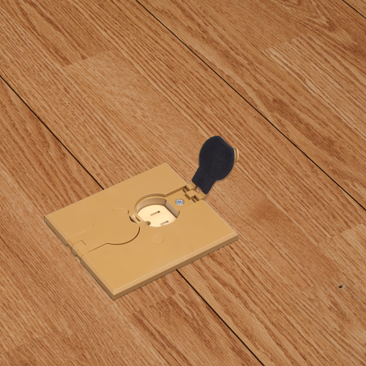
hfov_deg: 15.0
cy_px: 182
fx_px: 1388
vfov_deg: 15.0
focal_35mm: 116
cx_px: 130
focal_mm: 60
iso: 200
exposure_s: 1/100
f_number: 32
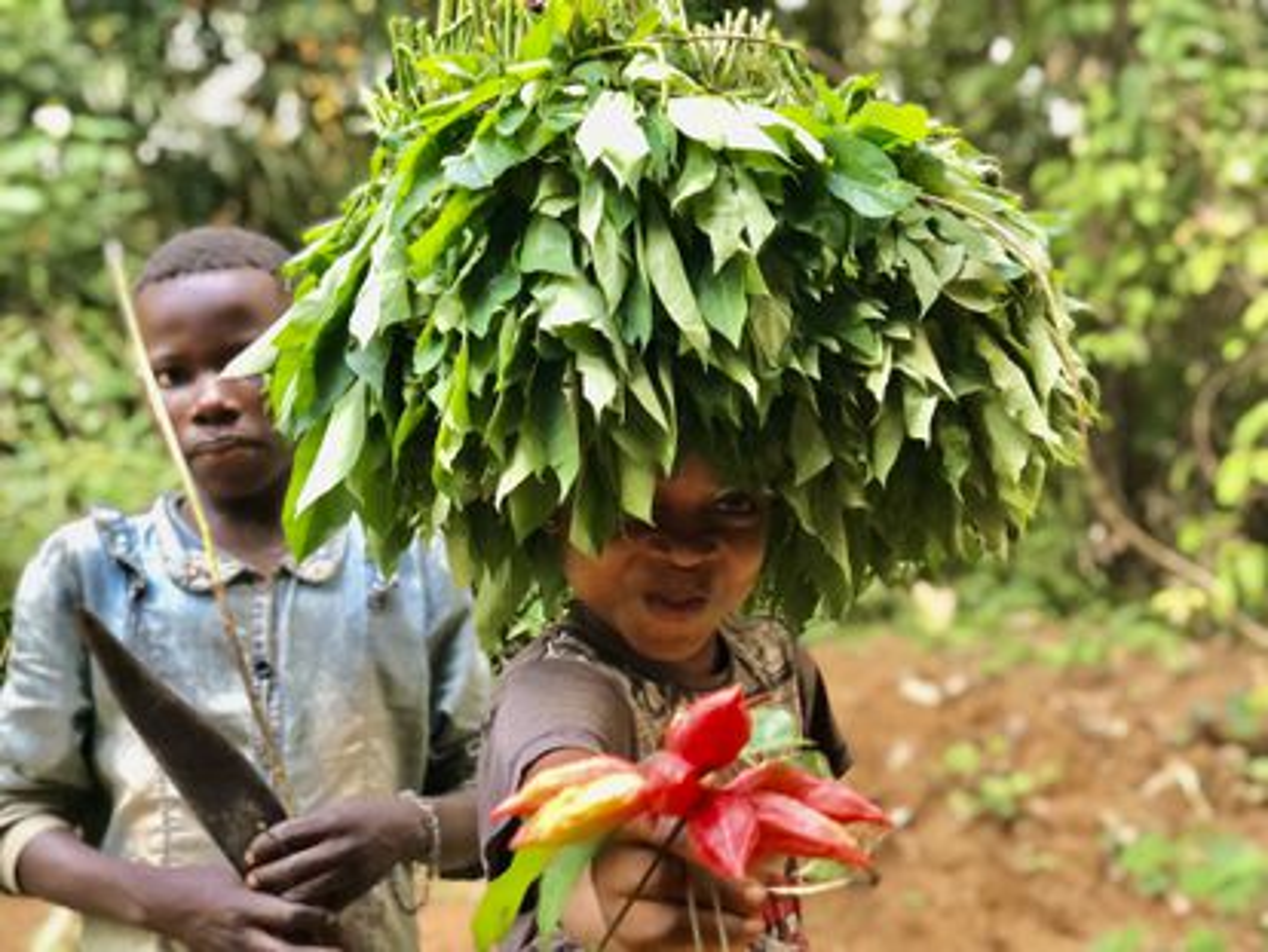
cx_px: 634
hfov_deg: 36.8
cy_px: 476
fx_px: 1906
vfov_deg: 28.1
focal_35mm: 52
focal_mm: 6
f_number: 2.4
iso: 125
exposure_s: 1/24
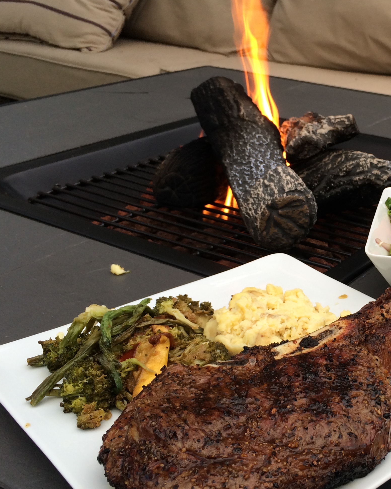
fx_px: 709
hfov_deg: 29.6
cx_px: 350
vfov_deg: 38.1
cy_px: 246
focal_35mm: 49
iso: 32
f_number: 2.2
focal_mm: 4.12
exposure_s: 1/138
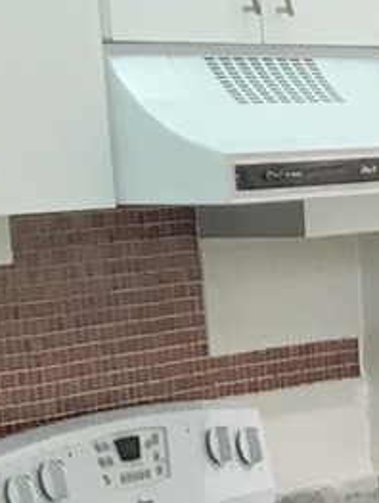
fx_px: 3233
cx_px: 687
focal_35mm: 222
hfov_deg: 6.6
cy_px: 1039
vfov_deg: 8.4
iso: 25
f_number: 2.2
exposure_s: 1/30
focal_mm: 4.15
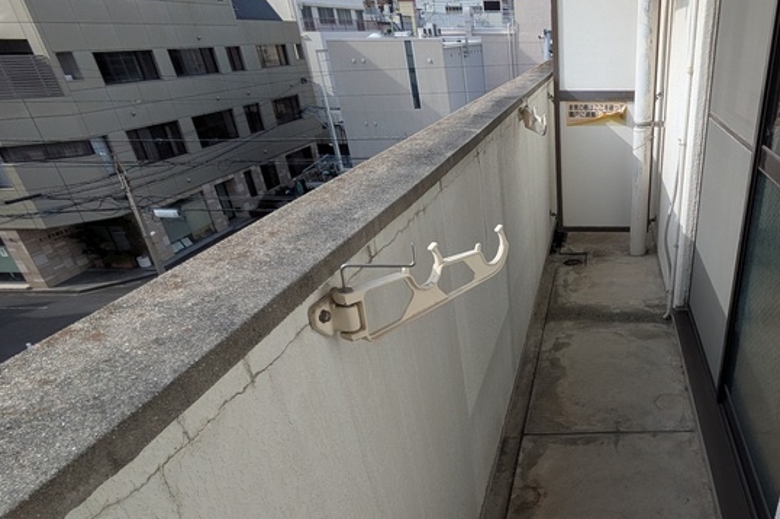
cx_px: 584
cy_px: 373
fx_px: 563
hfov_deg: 65.2
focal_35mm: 26
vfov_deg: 48.1
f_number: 2.2
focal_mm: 1.83
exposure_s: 1/982
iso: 50
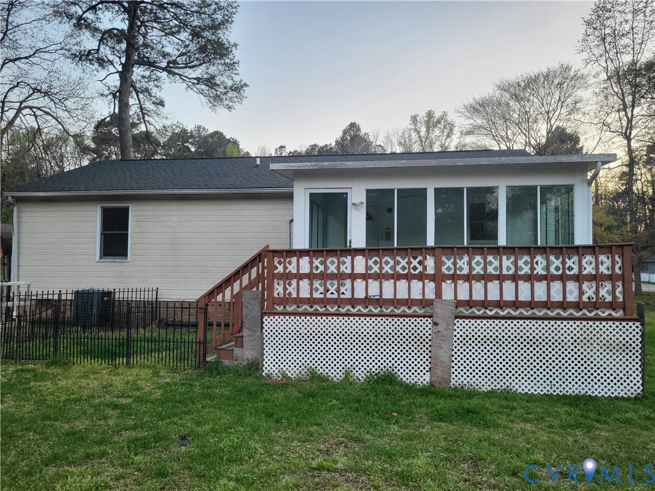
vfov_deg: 53.1
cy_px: 246
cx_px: 328
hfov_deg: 67.3
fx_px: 492
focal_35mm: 26
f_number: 1.8
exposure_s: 1/120
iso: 100
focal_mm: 5.4
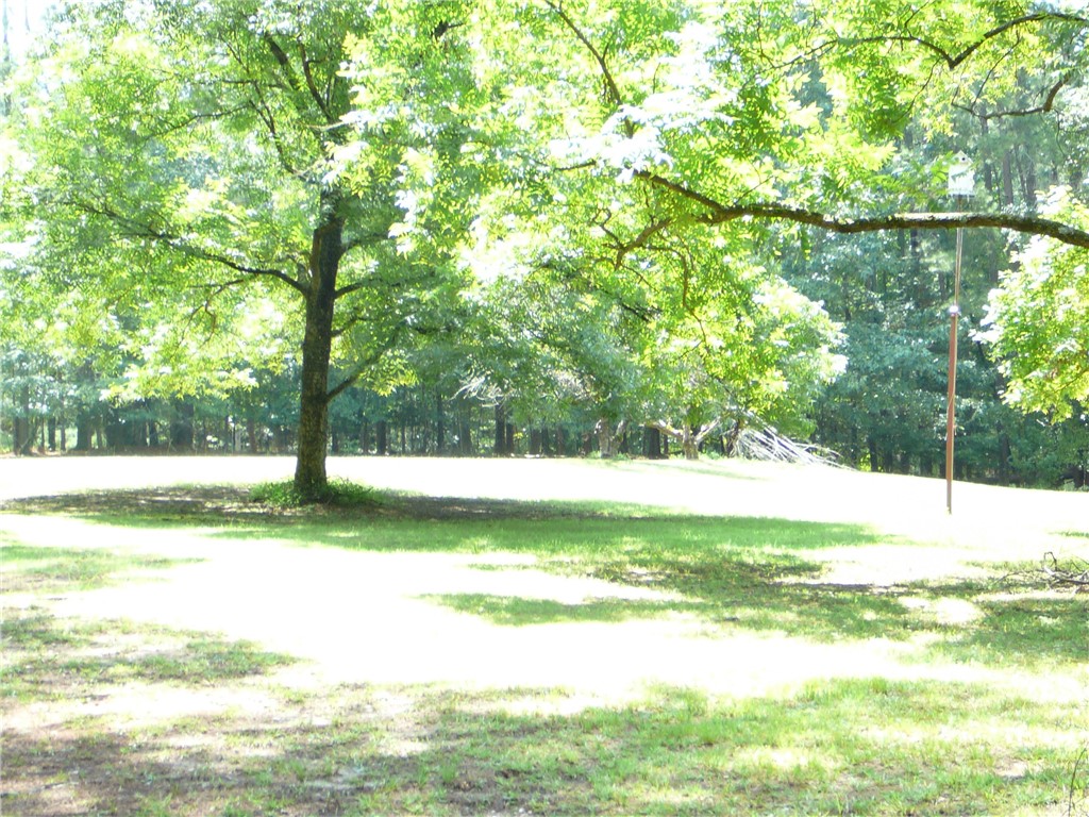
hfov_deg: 27.4
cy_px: 408
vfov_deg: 20.7
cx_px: 544
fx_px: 2234
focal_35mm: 71
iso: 80
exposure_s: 1/40
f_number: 3.7
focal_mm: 10.5
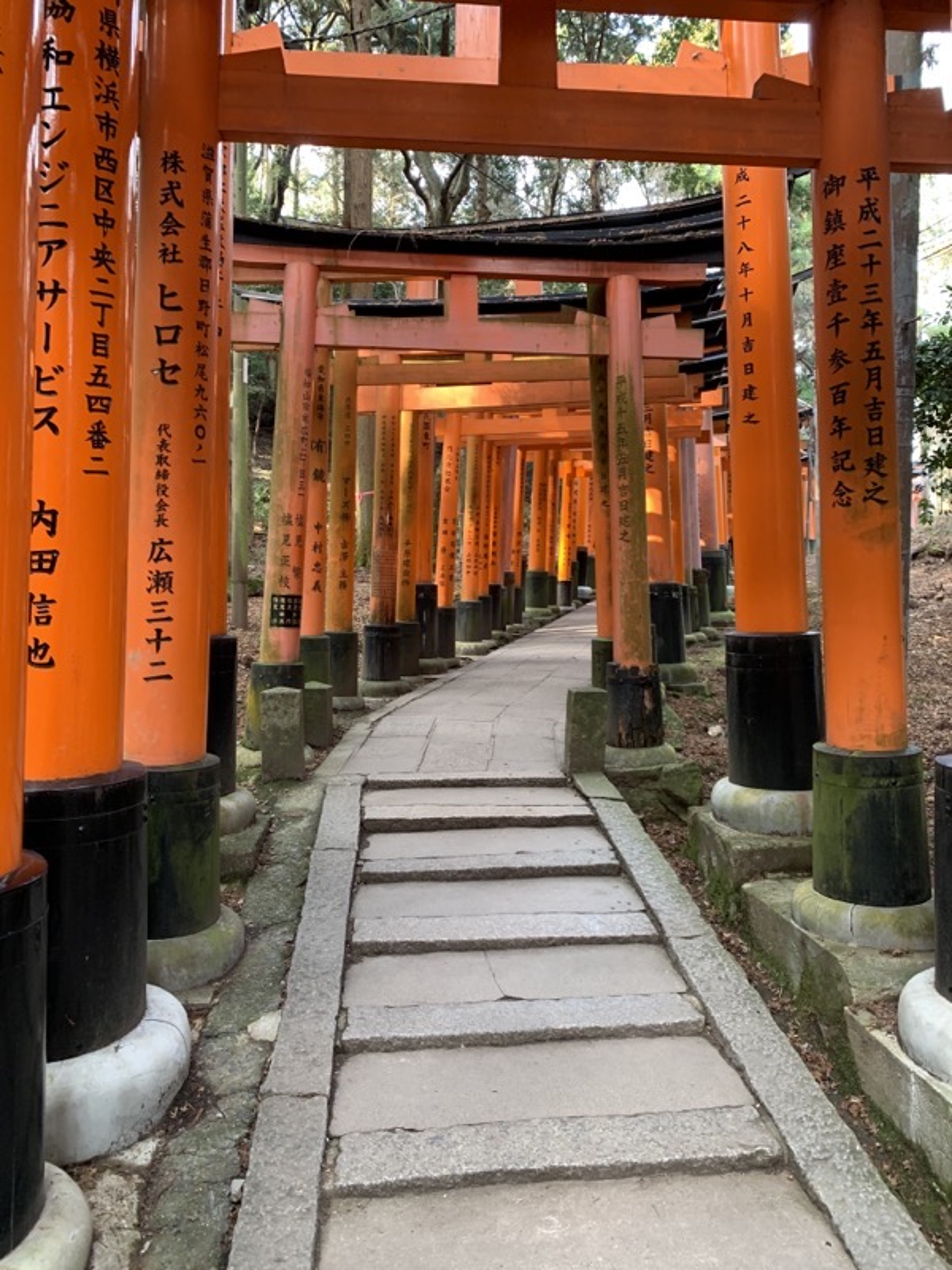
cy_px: 635
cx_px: 476
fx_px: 953
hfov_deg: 53.1
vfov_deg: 67.3
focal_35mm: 26
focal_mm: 4.25
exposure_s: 1/60
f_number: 1.8
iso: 100
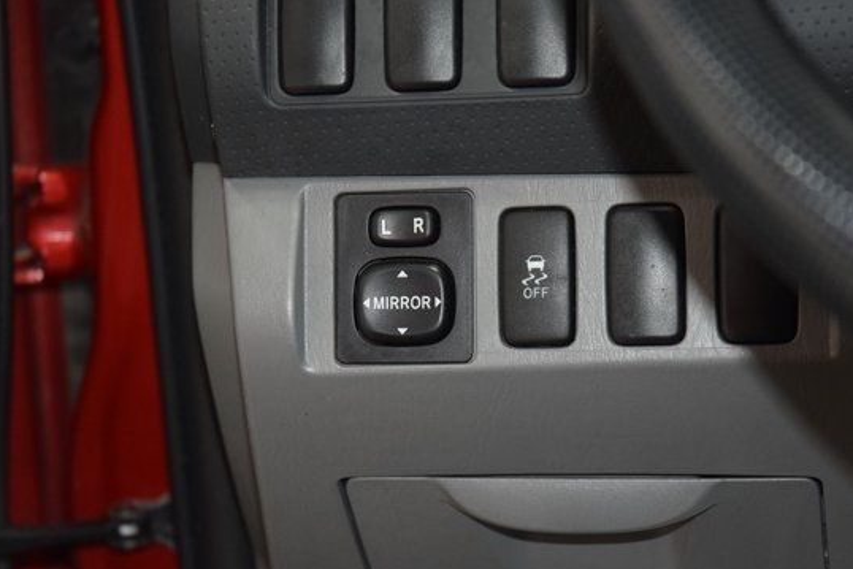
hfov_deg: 16.4
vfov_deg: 11.0
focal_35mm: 125
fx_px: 2962
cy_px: 310
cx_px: 439
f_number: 4.5
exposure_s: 1/40
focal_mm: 70
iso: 2000
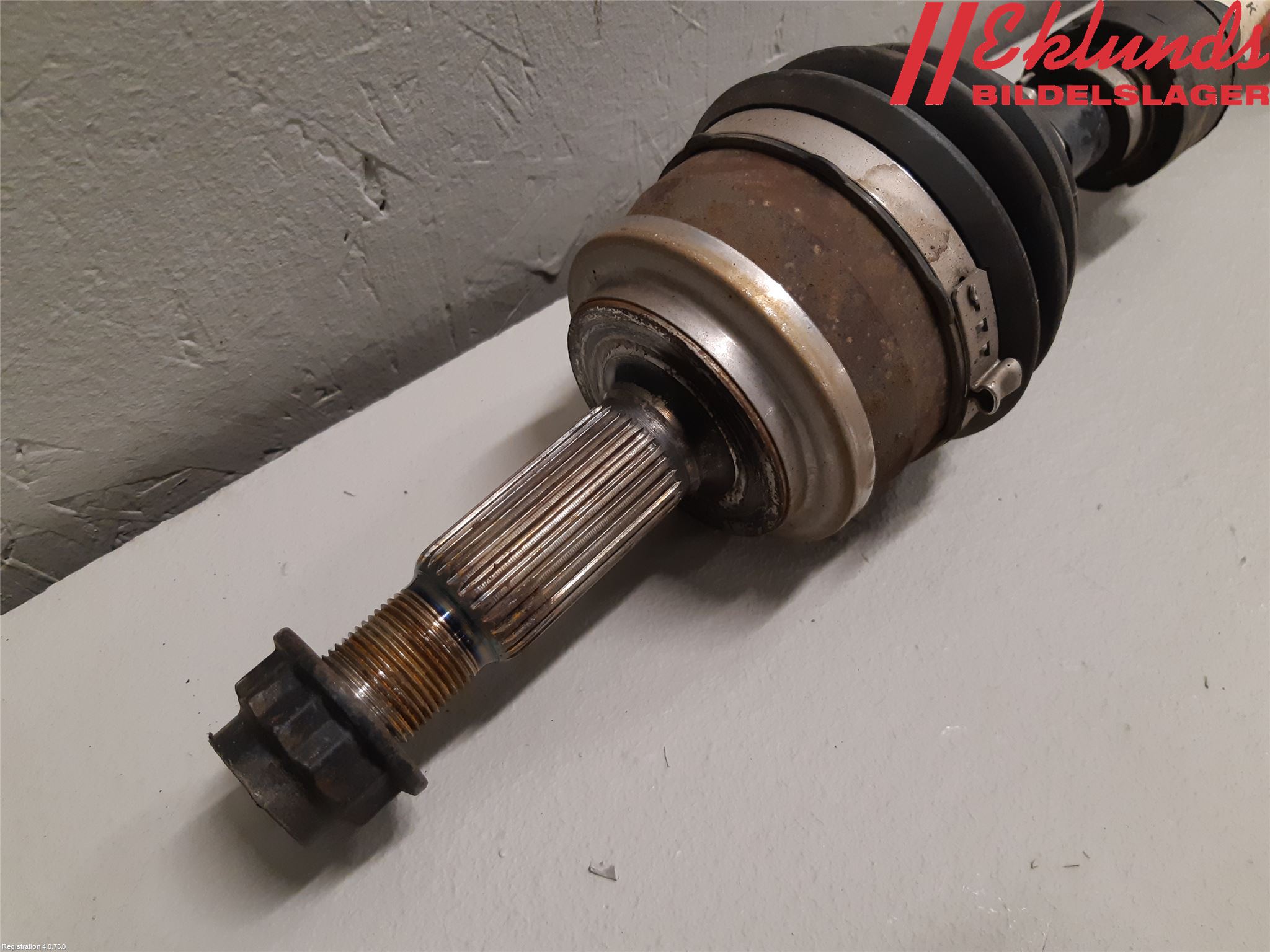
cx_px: 635
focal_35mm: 26
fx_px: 954
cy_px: 476
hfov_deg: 67.3
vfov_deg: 53.1
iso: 200
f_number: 1.7
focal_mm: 3.93
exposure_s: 1/50
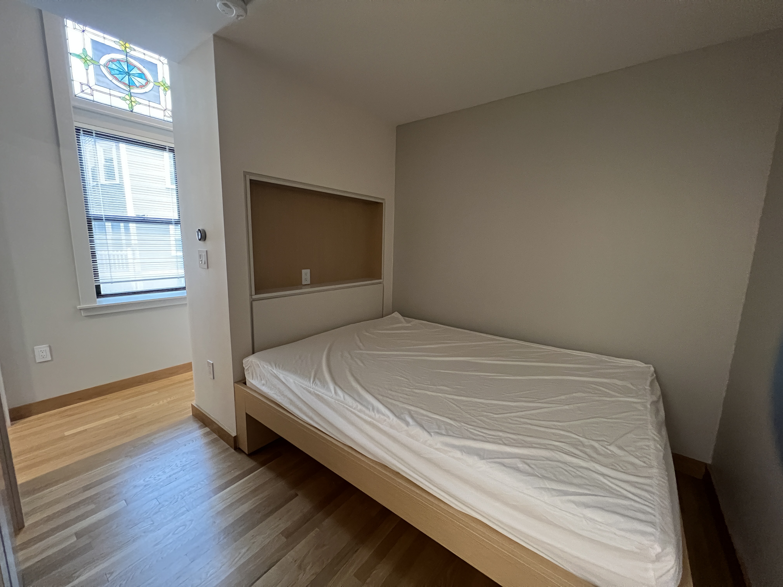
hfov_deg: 106.2
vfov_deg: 89.9
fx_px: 294
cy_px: 294
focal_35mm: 13
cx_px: 392
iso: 800
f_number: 1.8
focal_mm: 1.57
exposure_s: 1/40
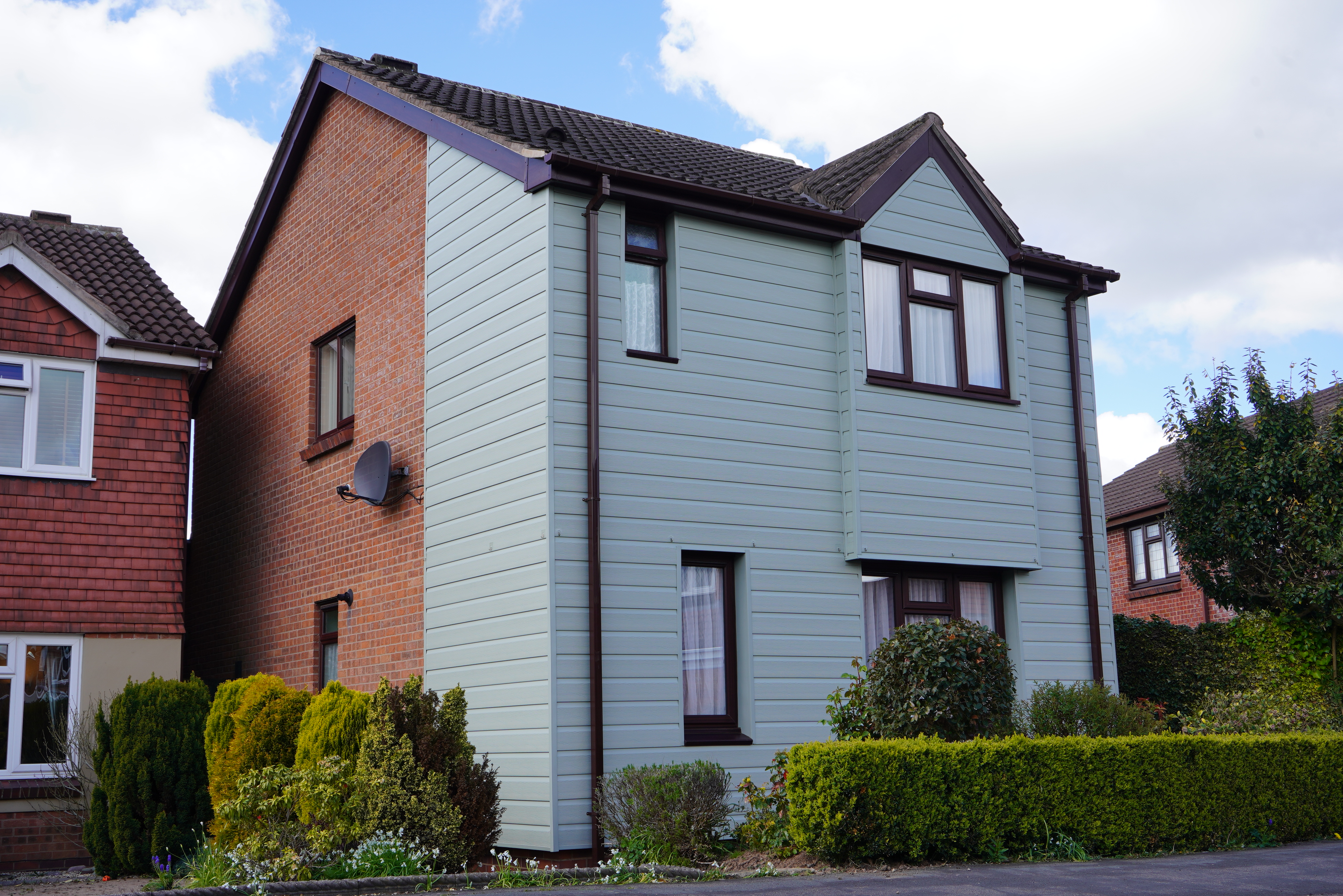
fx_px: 1455
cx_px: 672
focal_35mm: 39
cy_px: 448
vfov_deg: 34.2
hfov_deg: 49.6
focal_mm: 39
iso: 100
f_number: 10
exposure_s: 1/80
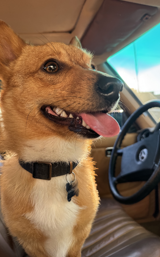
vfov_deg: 70.4
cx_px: 73
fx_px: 181
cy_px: 126
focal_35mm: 26
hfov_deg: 47.5
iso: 80
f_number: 1.78
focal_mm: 6.76
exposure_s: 1/372
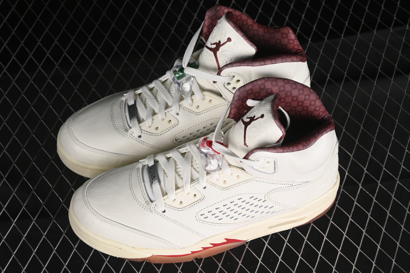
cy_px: 136
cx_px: 205
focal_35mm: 75
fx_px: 854
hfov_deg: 27.0
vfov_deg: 18.2
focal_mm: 50
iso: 160
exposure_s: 1/80
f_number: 7.1
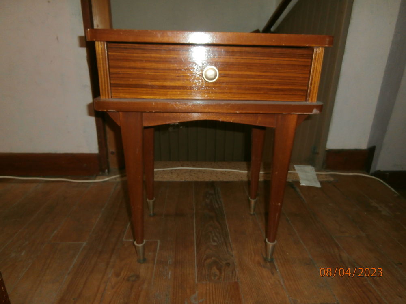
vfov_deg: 56.8
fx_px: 281
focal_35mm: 24
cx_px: 203
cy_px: 152
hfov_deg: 71.6
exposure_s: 1/30
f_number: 3
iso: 200
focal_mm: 4.2
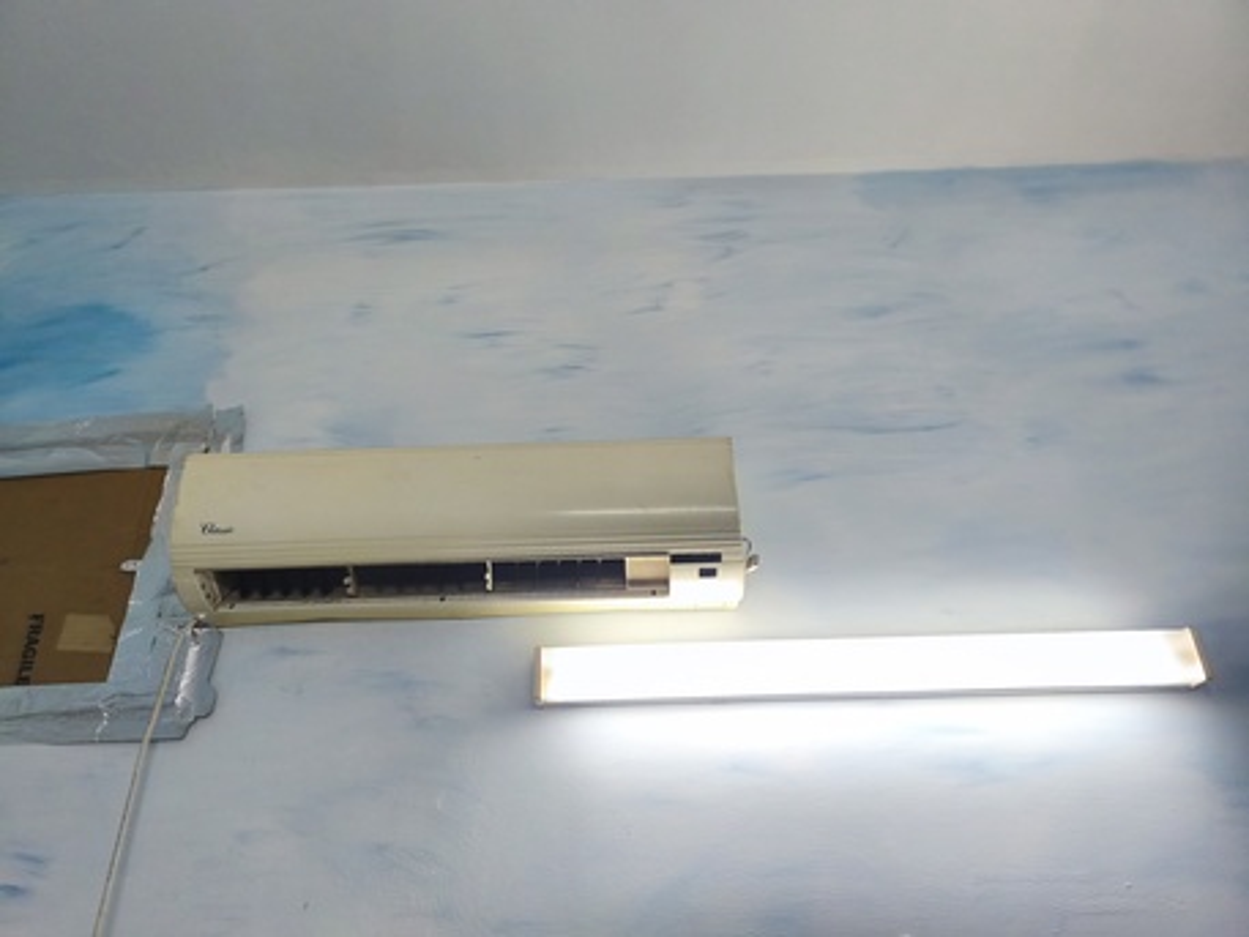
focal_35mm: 23
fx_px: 830
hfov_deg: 73.9
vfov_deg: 58.9
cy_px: 468
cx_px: 624
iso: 500
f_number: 1.65
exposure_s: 1/50
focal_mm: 6.14
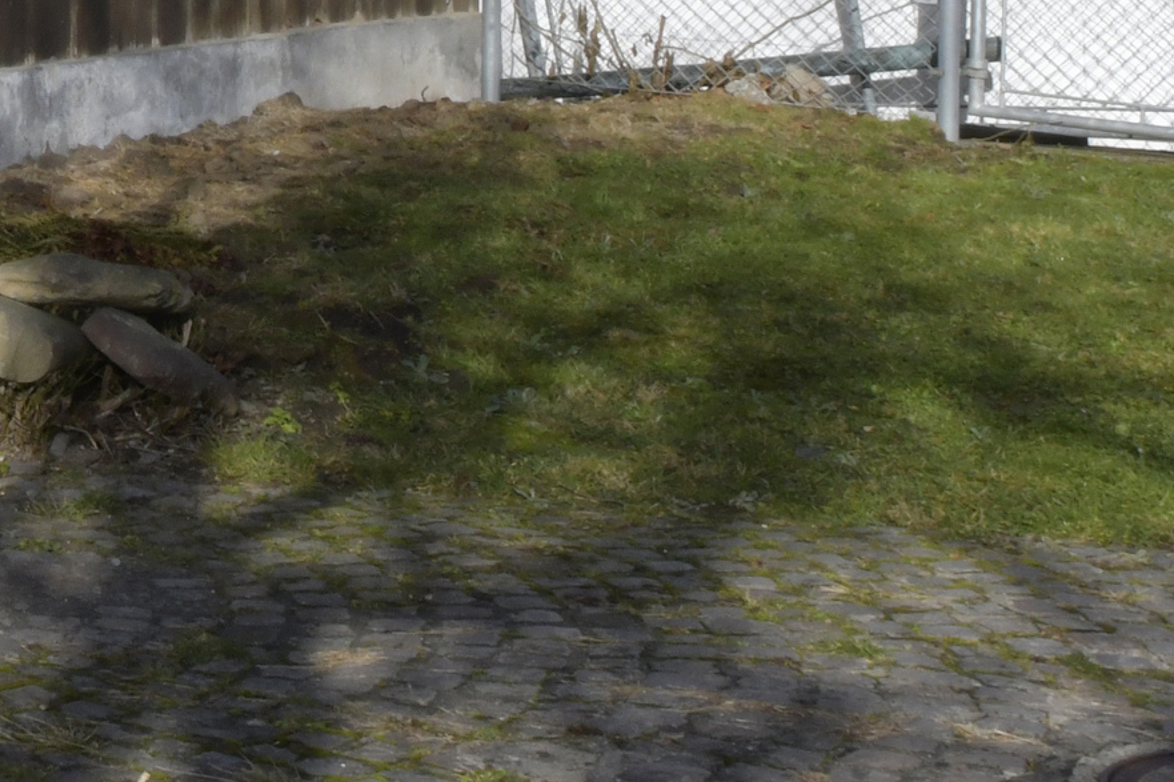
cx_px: -1291
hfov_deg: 16.0
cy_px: -757
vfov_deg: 12.9
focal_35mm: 93
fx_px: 3032
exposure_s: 1/125
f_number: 22
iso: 400
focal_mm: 20
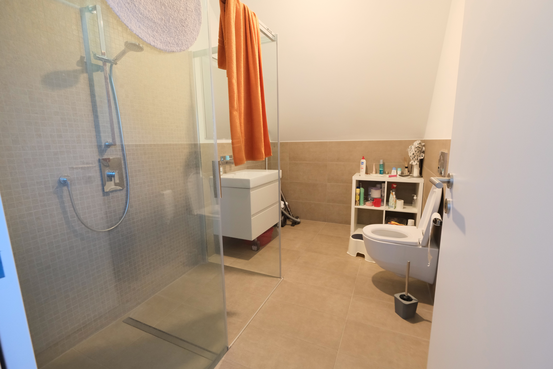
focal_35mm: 15
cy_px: 184
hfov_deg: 100.4
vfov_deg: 77.3
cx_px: 276
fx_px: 230
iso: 1600
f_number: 4
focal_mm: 10
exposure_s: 1/15
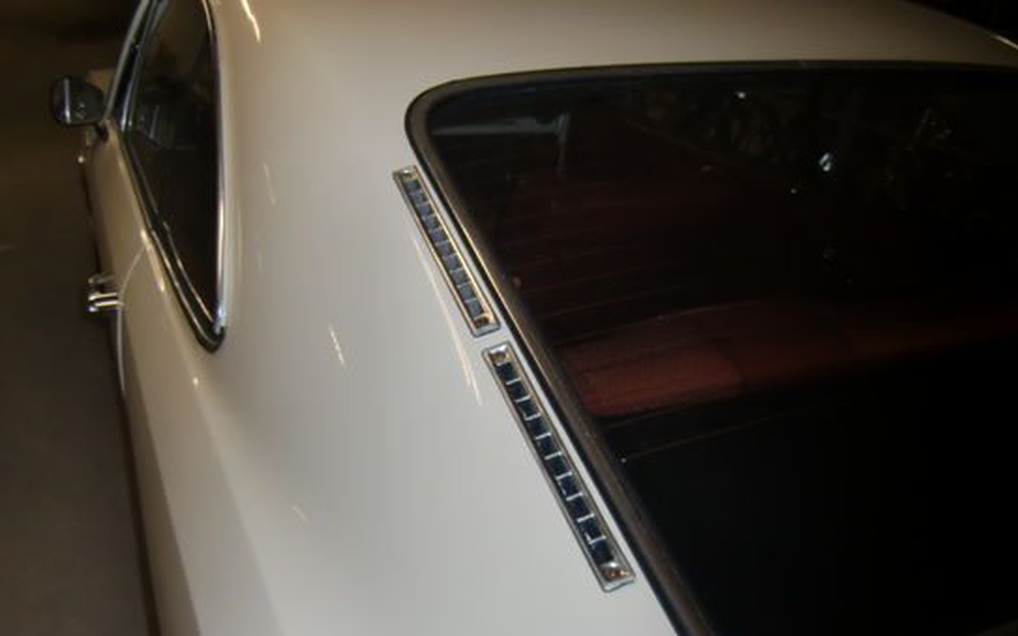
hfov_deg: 62.7
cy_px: 420
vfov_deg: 41.3
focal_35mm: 30
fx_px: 832
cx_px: 446
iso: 64
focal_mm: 4.3
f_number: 3.2
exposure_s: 1/60
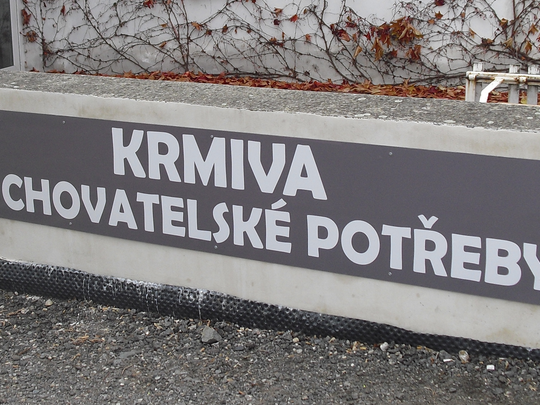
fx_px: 1092
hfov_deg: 27.6
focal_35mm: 70
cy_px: 129
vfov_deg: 20.9
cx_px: 183
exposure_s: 1/200
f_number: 3.1
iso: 100
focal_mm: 6.3
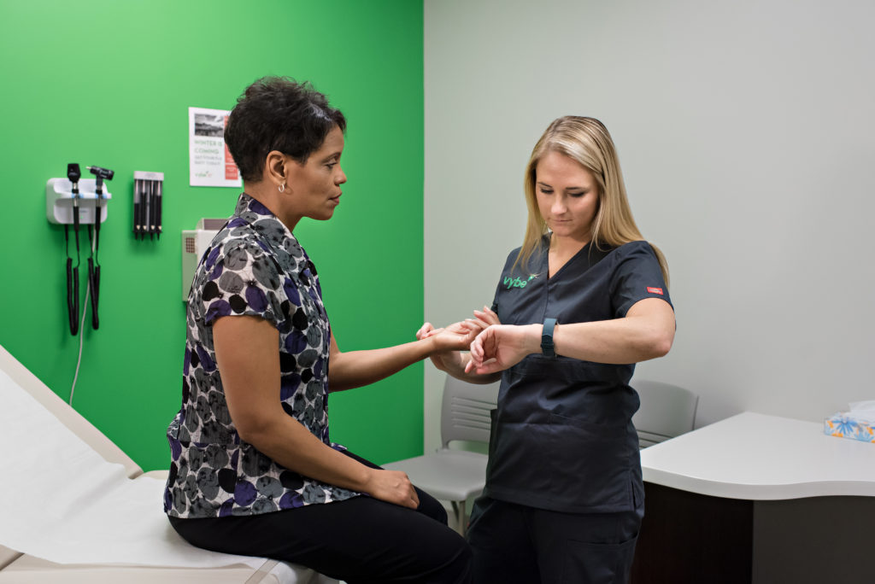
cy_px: 292
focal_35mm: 35
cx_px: 438
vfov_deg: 37.9
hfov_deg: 54.4
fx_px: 851
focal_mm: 35
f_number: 4
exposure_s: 1/250
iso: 2000
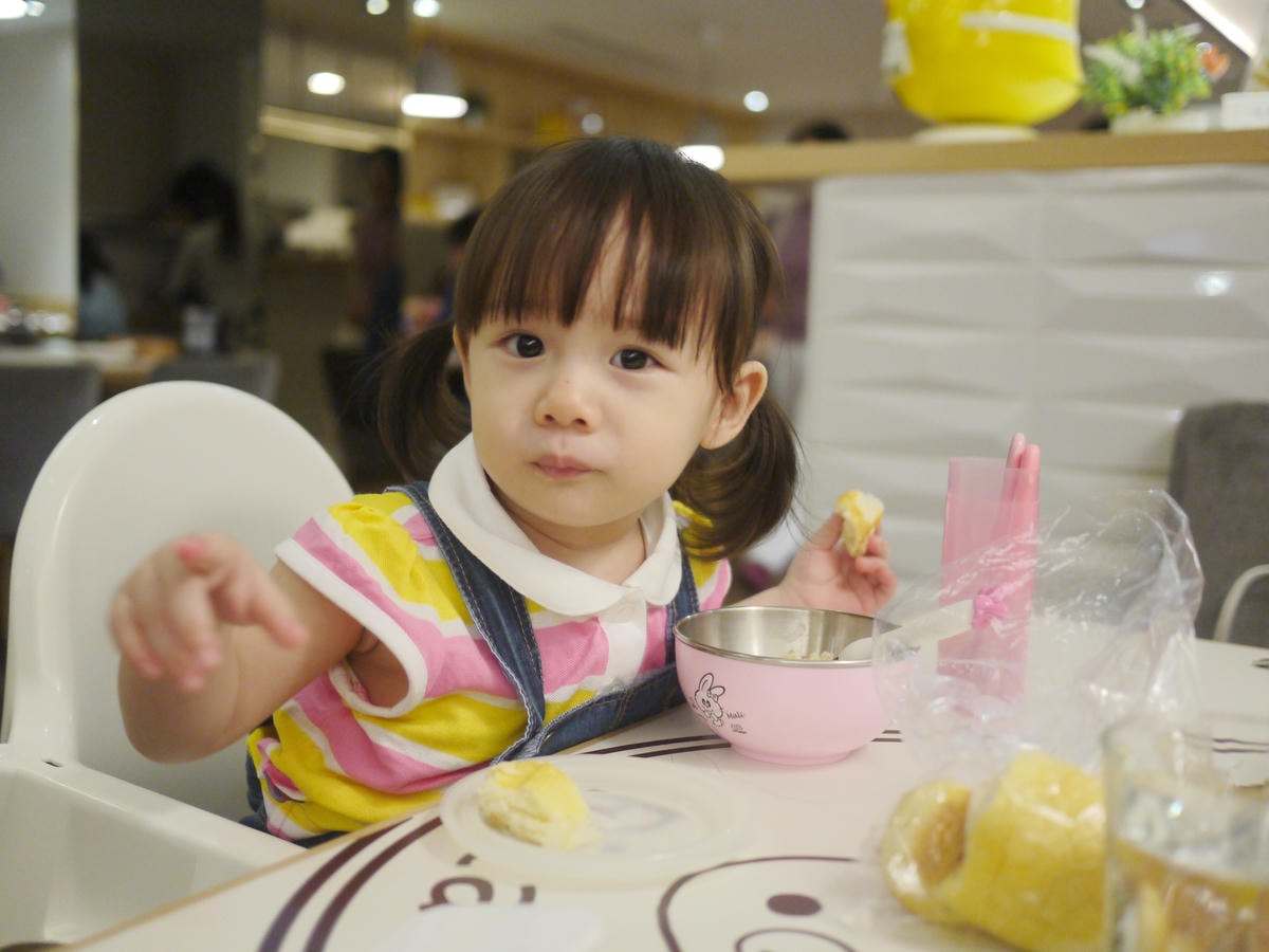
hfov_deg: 46.8
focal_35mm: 40
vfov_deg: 36.0
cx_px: 634
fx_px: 1466
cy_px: 476
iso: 640
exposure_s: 1/125
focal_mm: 20
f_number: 1.7
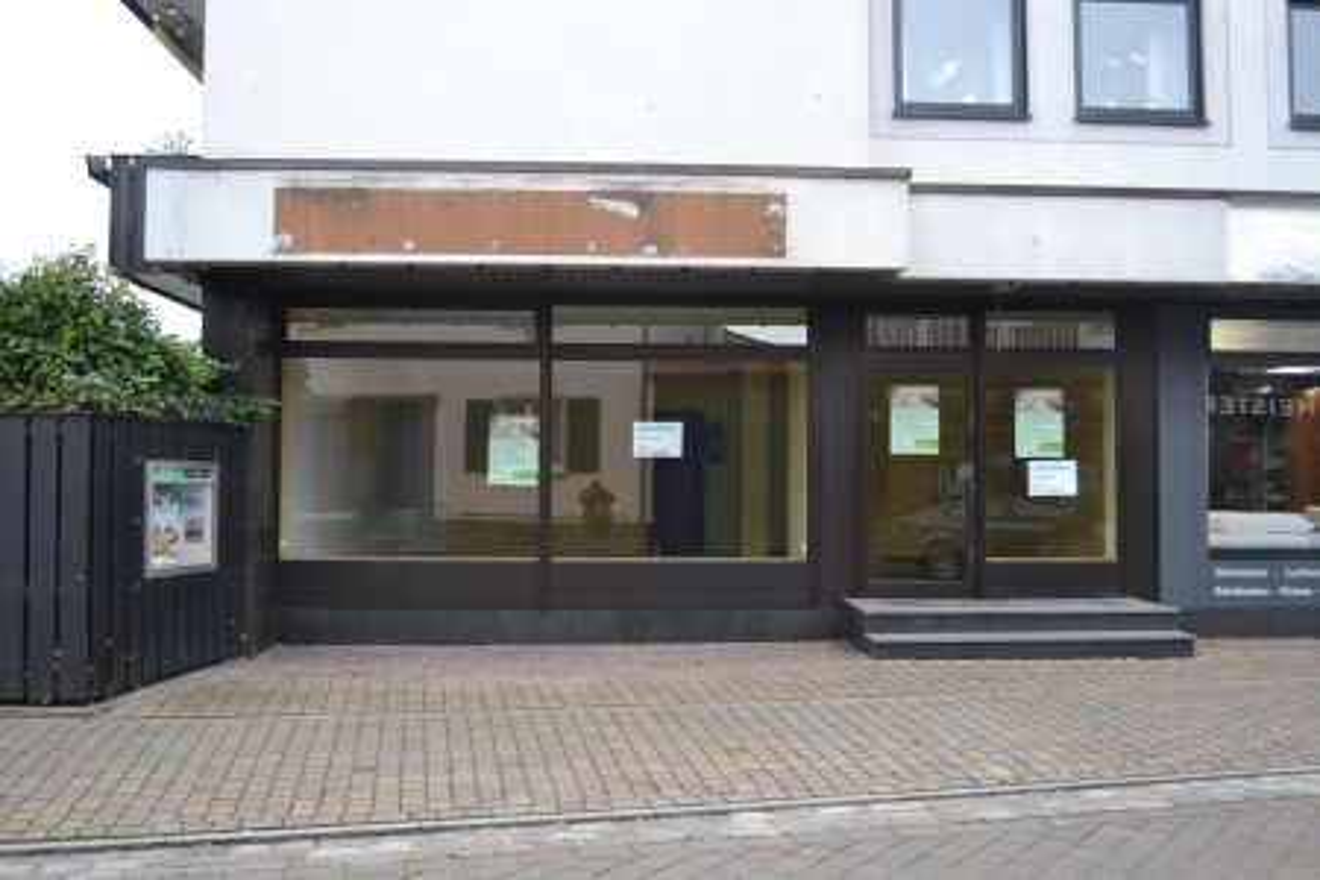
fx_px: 1210
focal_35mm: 33
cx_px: 660
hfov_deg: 57.2
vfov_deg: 40.0
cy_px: 440
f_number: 4.5
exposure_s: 1/80
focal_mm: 22
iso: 400
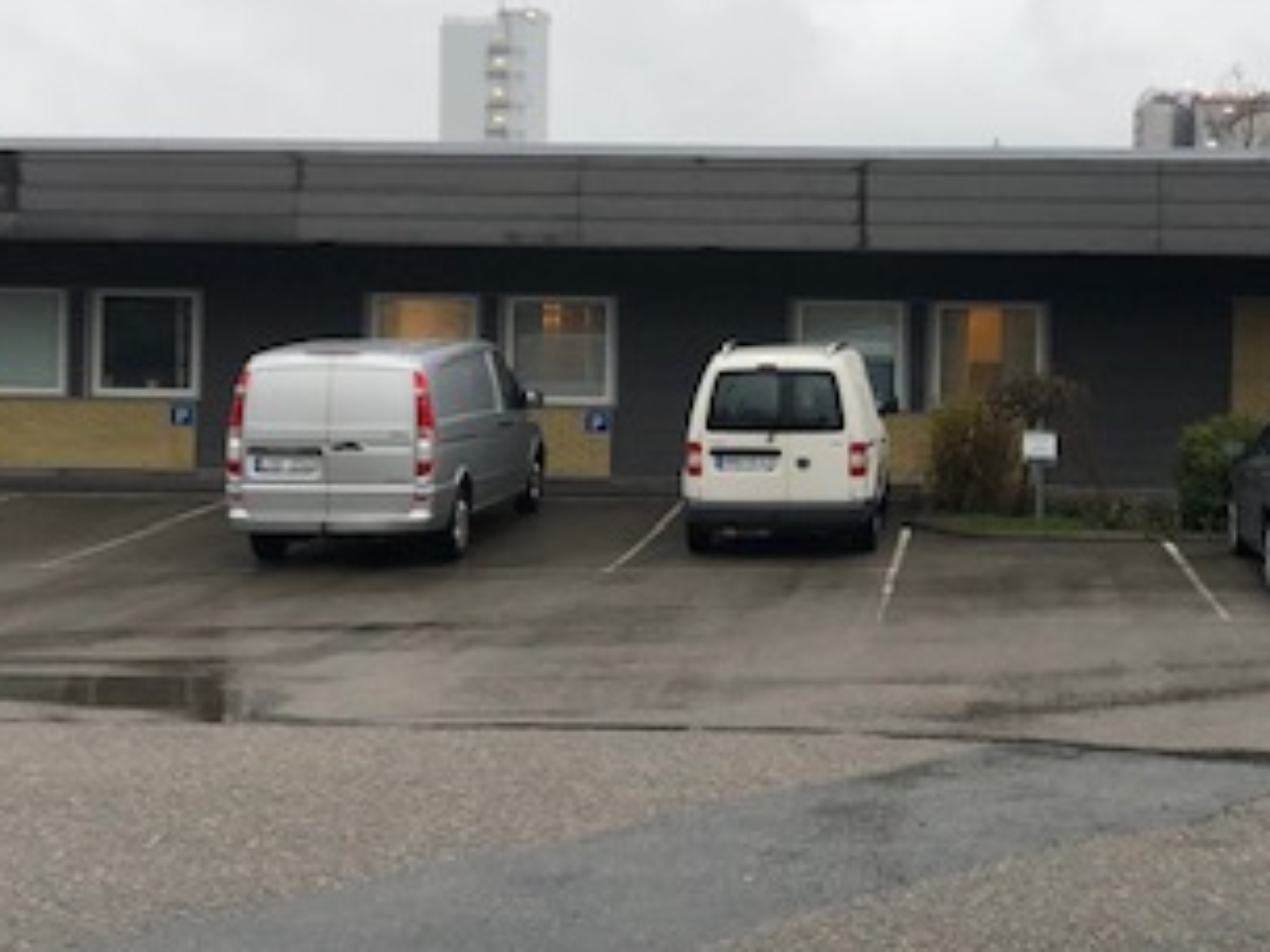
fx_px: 2165
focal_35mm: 59
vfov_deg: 24.7
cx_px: 810
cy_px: 359
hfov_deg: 32.5
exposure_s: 1/120
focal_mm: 3.99
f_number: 1.8
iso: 64
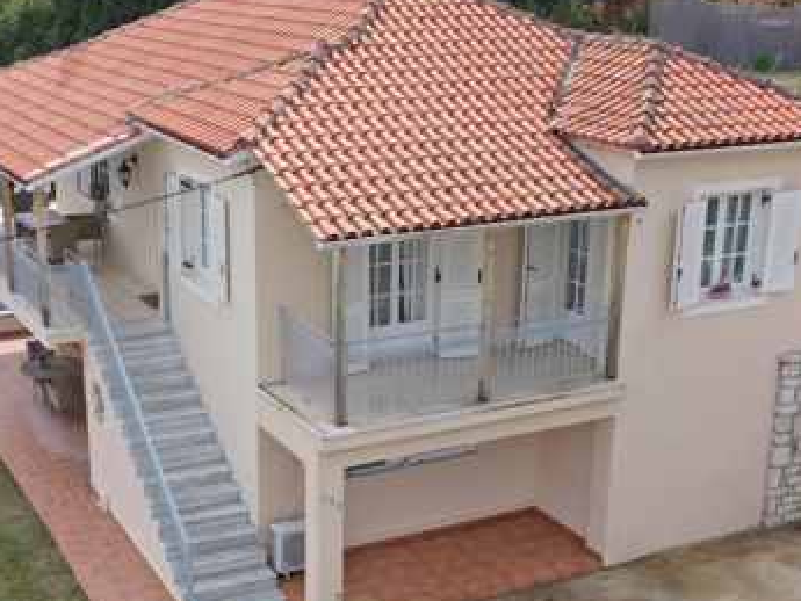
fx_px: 1273
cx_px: 312
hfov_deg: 34.8
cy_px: 401
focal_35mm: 55
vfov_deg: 26.4
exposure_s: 1/320
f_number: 5
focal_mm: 10.26
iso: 100
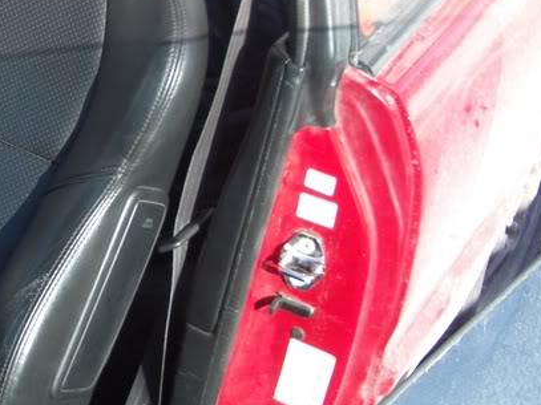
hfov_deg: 21.2
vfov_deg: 16.8
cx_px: -48
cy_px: 153
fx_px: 1375
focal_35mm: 88
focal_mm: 5.8
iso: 80
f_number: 2.6
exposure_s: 1/250
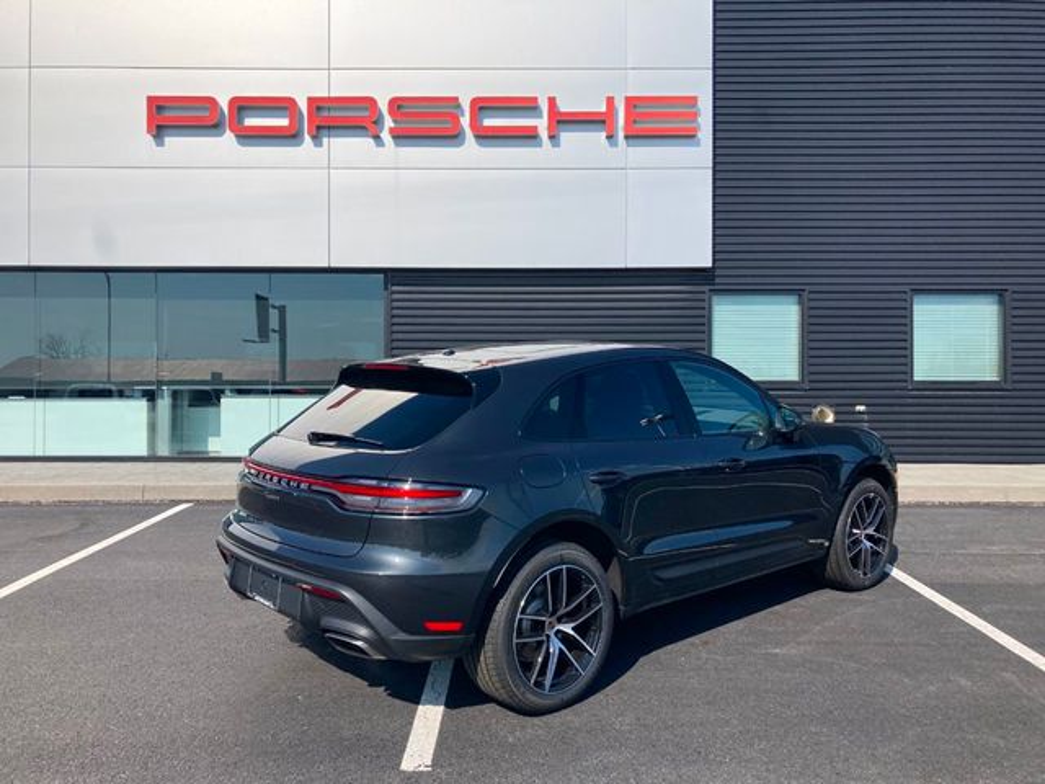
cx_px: 522
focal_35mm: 28
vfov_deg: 49.7
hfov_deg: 63.4
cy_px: 392
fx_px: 845
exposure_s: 1/3690
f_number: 1.8
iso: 25
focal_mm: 3.99
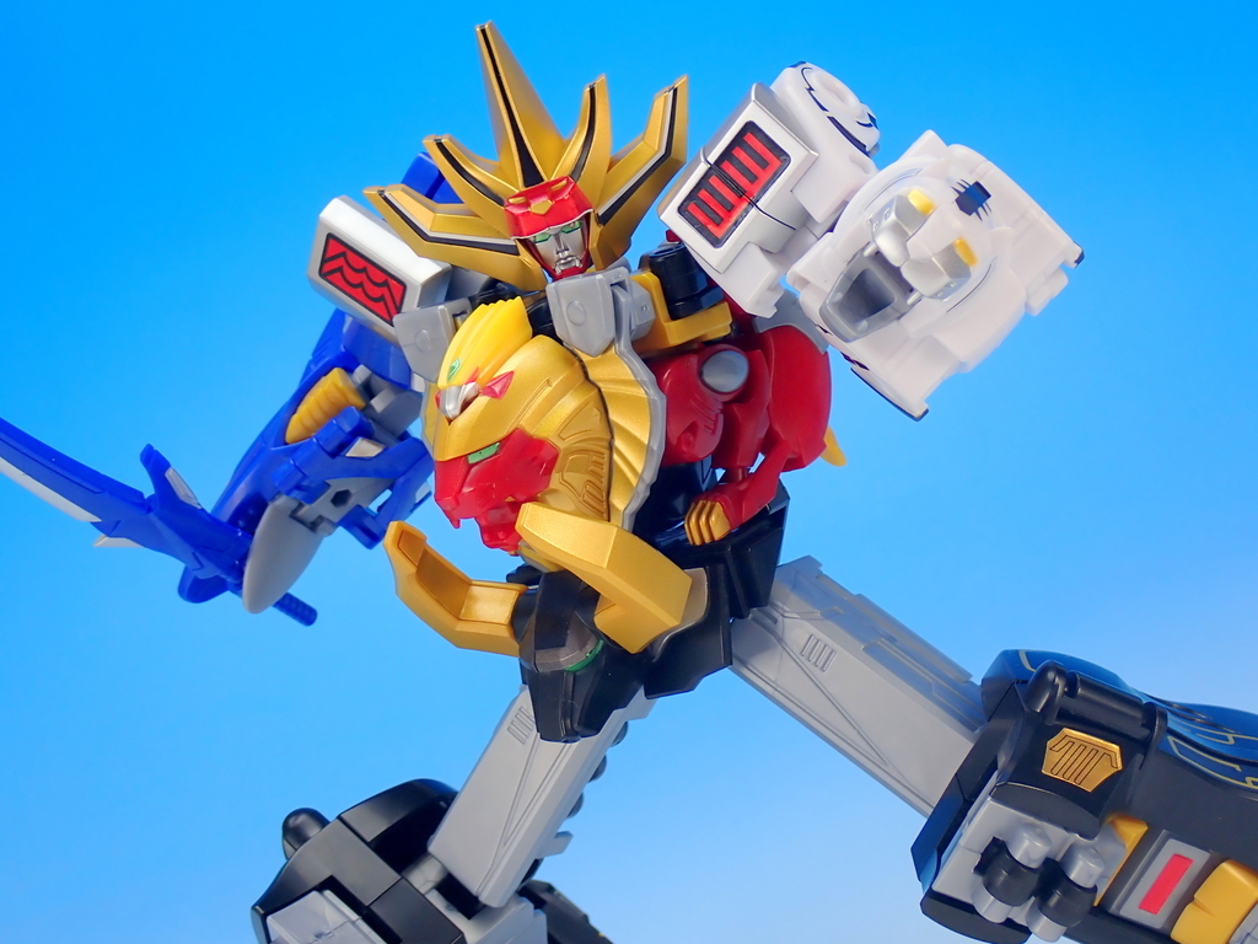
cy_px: 472
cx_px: 629
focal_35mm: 67
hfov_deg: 29.0
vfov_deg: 21.9
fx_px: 2435
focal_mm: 11.88
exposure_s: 1.3
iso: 100
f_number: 14
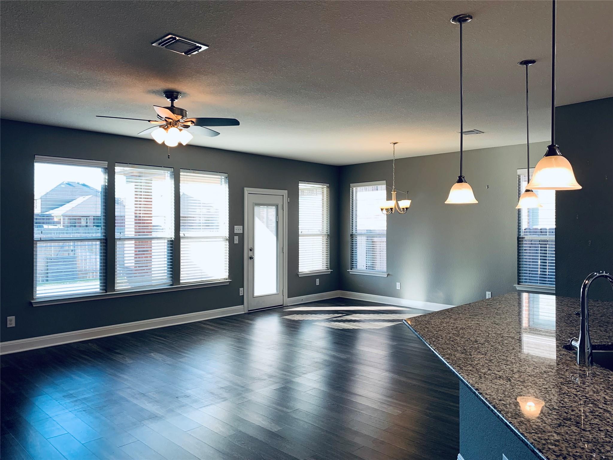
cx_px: 306
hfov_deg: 67.3
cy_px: 230
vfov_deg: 53.1
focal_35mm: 26
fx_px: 460
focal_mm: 4.25
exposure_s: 1/120
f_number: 1.8
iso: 32
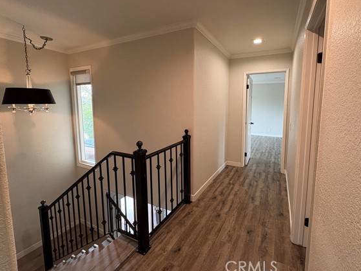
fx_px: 167
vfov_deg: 77.9
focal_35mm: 16
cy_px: 121
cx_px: 202
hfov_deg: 94.1
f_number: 2.2
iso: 125
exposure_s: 1/60
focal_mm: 2.22
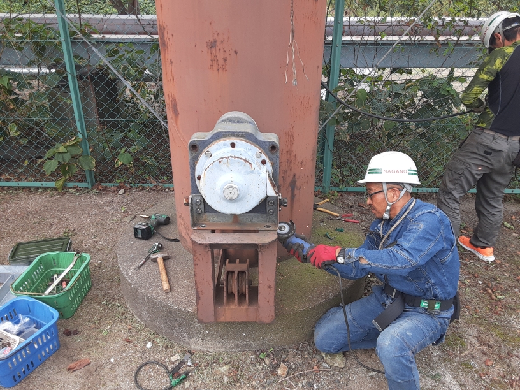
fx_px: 406
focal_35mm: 27
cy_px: 195
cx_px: 260
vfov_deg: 51.4
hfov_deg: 65.3
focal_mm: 2.91
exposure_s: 1/263
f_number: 1.9
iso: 40
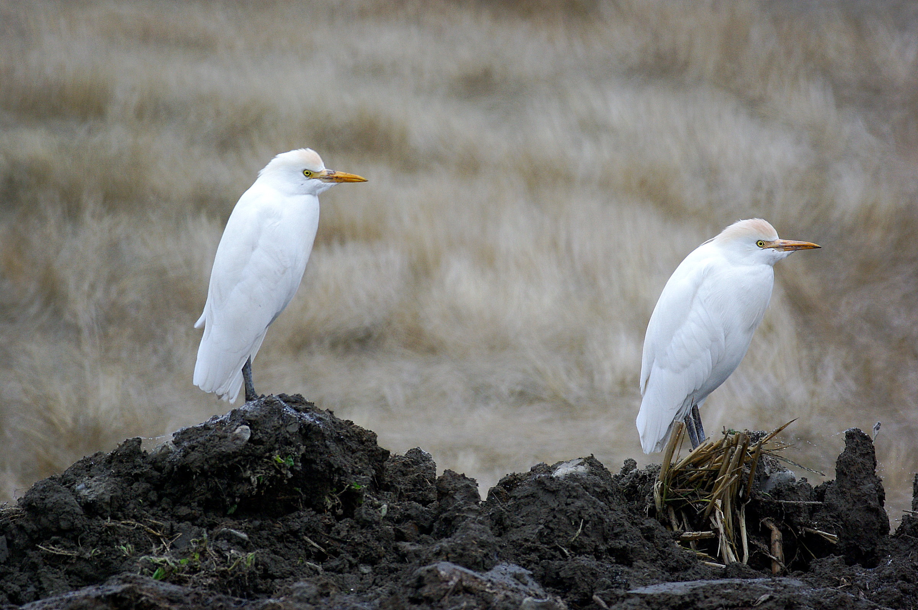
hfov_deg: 2.8
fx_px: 19105
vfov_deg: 1.8
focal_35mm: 750
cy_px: 305
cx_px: 459
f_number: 4
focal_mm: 500
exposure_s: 1/160
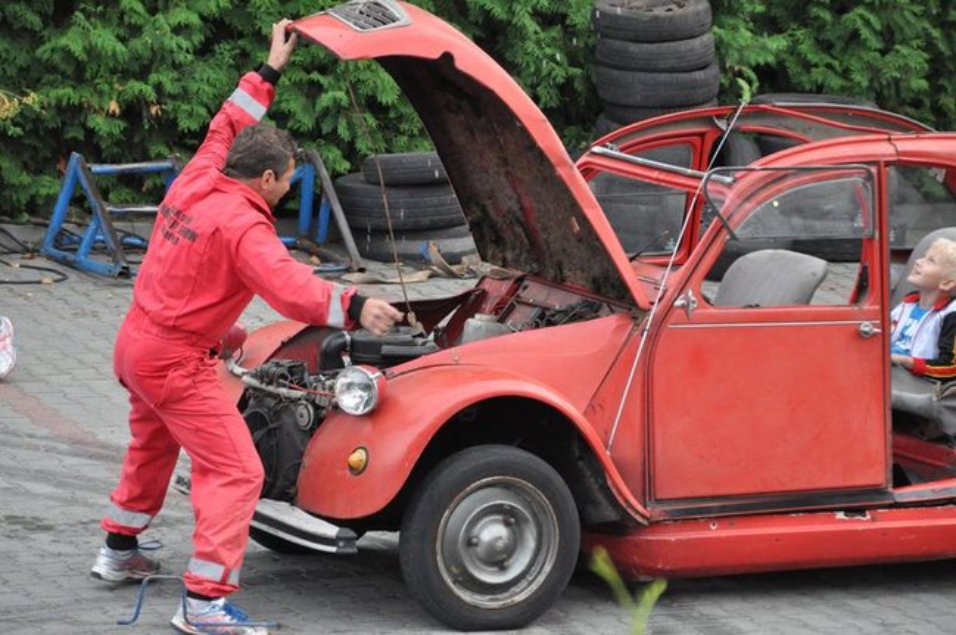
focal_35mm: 174
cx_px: 478
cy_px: 318
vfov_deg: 7.9
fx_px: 4615
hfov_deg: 11.8
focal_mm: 116
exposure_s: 1/250
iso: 3200
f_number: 5.6
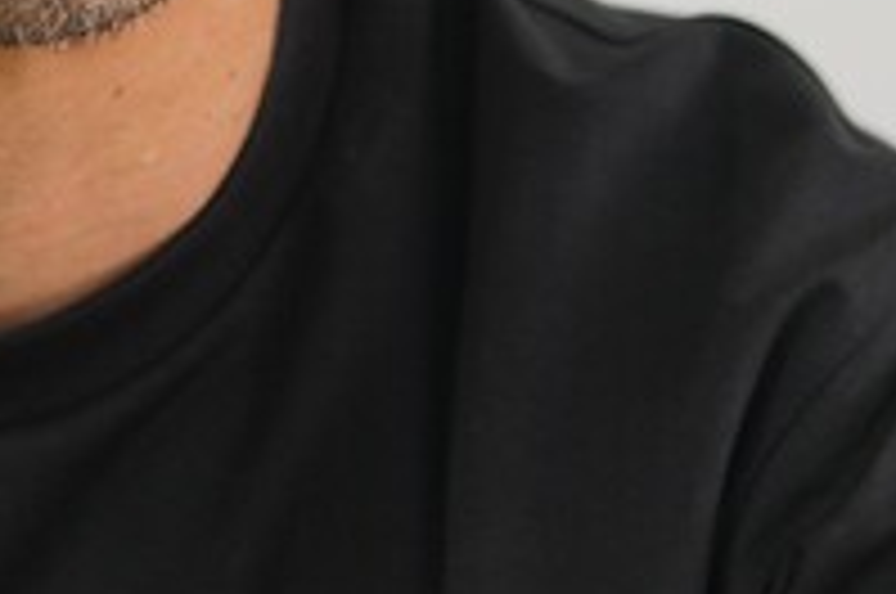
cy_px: -288
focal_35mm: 272
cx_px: 32
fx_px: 6759
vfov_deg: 5.0
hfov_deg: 7.6
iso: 640
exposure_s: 1/150
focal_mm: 50
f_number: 2.2
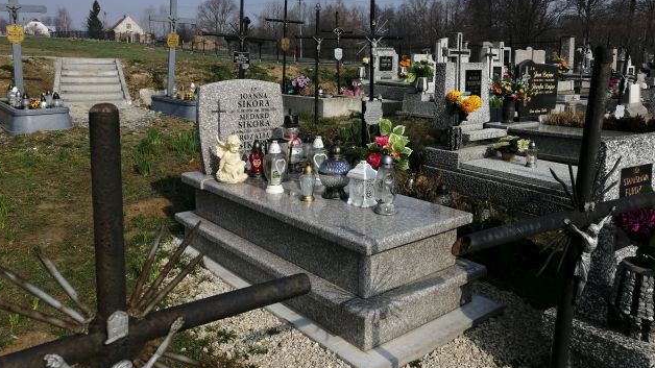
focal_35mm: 30
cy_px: 128
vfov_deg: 38.6
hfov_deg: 64.3
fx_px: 521
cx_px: 322
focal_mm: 3.88
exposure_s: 1/1770
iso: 50
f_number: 1.8
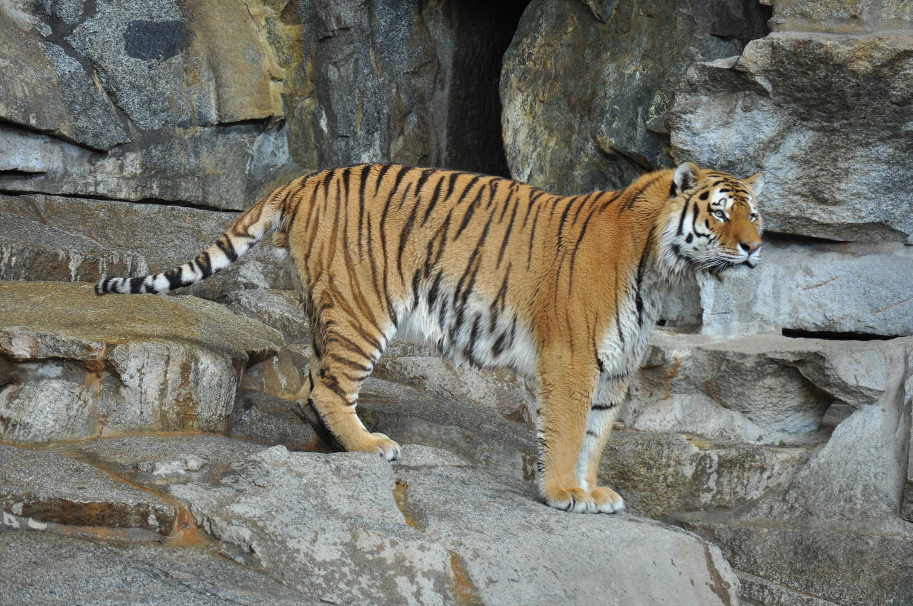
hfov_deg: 11.0
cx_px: 456
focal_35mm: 188
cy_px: 303
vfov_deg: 7.3
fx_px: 4750
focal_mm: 125
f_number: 4.8
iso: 500
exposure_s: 1/25
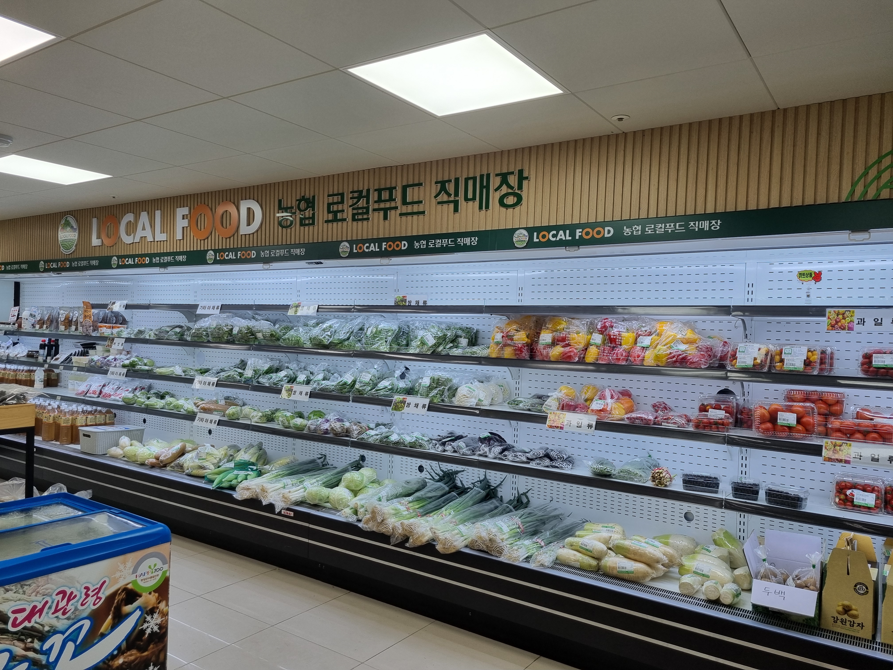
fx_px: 671
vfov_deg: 53.1
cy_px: 335
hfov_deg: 67.3
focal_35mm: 26
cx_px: 446
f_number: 1.8
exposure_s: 1/279
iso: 50
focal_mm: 5.4
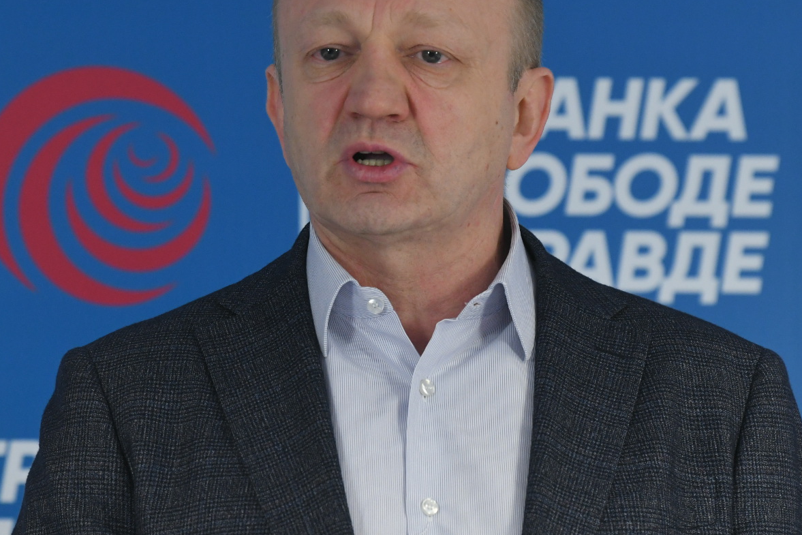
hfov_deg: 5.0
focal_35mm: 413
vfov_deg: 3.3
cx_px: 416
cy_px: 203
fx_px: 9201
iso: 1600
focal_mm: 200
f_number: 4
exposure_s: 1/160
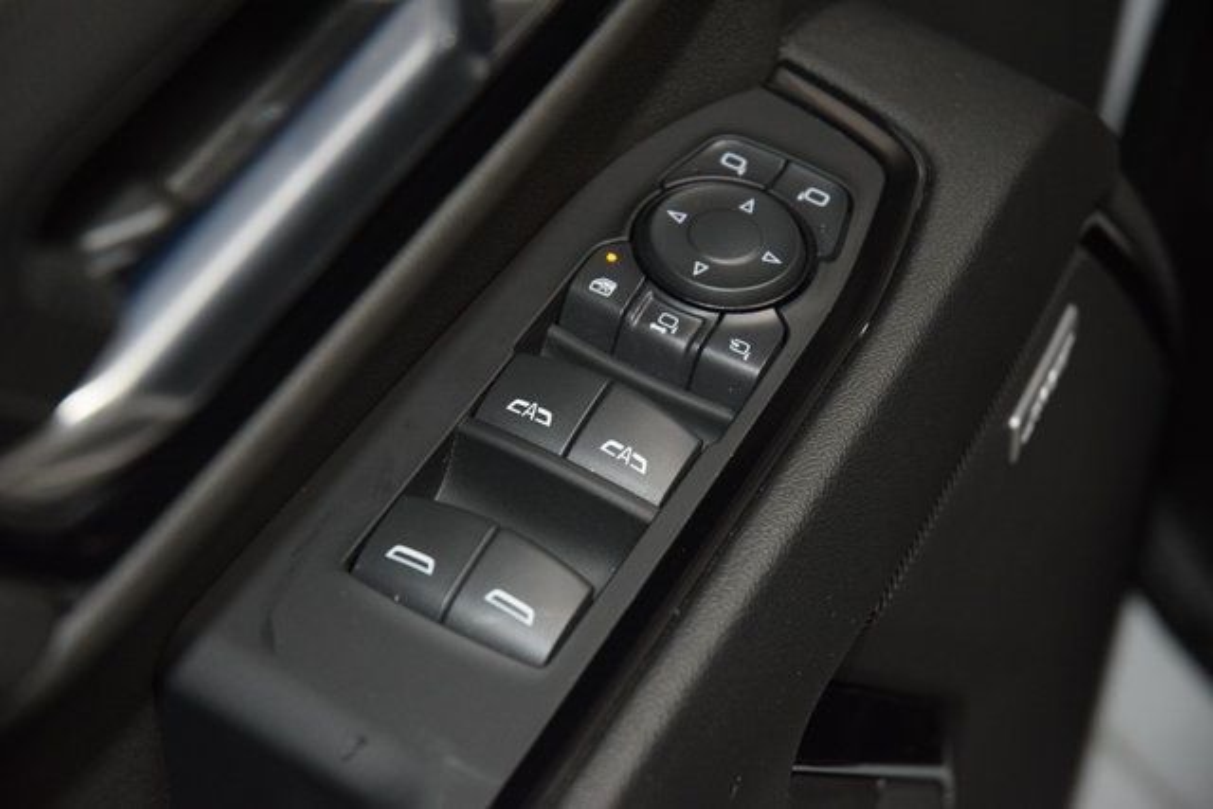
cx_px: 606
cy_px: 404
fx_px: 3538
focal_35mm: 105
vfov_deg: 13.0
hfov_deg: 19.5
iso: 2000
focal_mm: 70
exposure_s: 1/125
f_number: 4.5
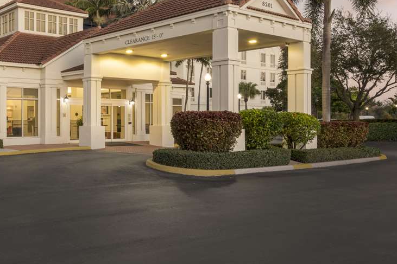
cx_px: 29
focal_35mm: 39
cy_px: 98
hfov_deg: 44.4
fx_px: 430
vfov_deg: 34.0
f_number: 13
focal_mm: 19
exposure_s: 1/2
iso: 160
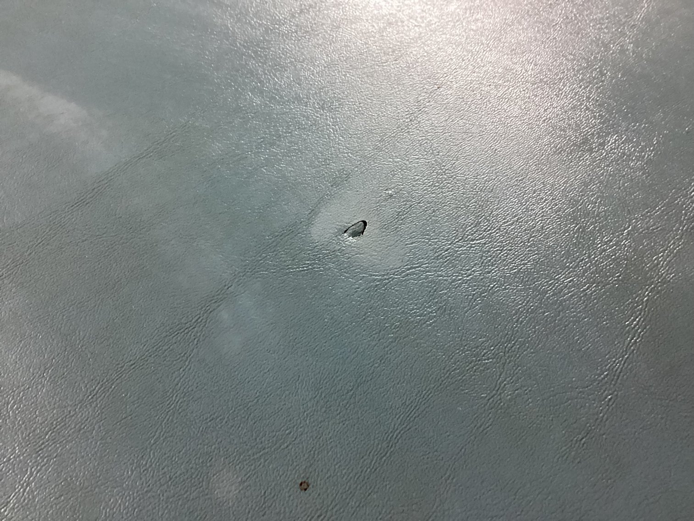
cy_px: 260
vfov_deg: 45.4
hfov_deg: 58.3
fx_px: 622
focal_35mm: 31
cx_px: 347
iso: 500
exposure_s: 1/30
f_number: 2.4
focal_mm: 3.3
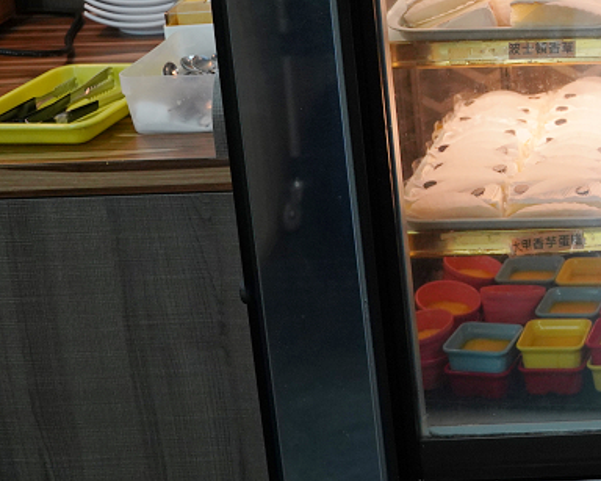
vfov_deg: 16.3
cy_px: -78
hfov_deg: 18.7
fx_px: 1618
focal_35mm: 91
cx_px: 892
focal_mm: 31
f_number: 4
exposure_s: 1/160
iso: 1250
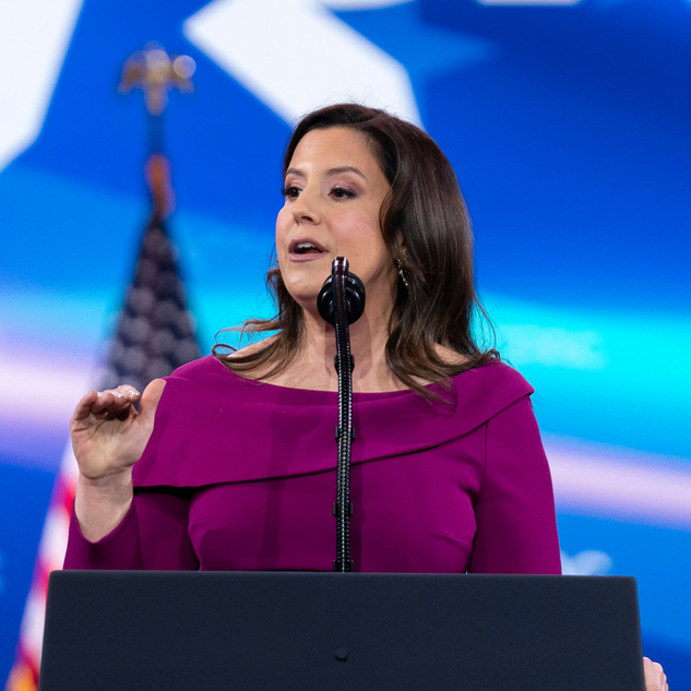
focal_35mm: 275
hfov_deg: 6.4
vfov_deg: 6.4
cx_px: 296
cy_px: 342
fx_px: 6211
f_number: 3.5
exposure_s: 1/400
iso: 800
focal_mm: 200
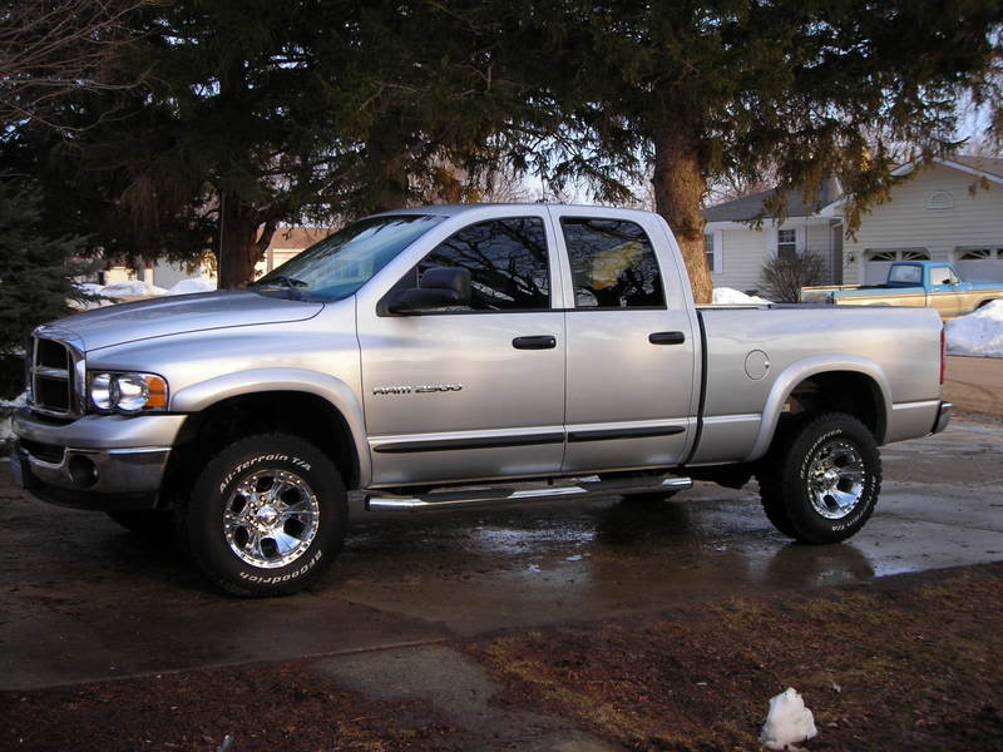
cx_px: 502
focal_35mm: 47
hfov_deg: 40.4
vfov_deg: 30.9
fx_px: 1362
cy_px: 376
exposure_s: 1/102
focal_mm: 7.8
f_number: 3.4
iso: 50
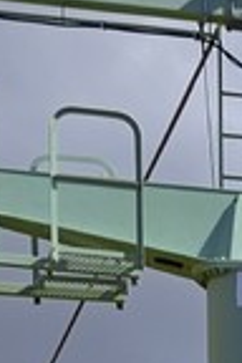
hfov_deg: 2.5
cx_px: 1555
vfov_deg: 3.9
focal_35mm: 510
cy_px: 1216
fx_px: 5142
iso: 200
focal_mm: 46
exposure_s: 1/200
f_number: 10
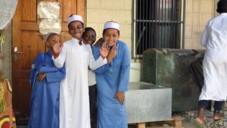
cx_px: 112
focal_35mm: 64
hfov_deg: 32.8
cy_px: 68
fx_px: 385
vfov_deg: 18.8
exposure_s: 1/250
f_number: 5
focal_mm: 46
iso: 200
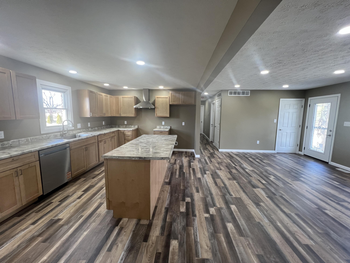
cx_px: 175
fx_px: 131
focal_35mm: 13
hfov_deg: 106.2
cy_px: 132
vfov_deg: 89.9
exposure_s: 1/120
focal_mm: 1.57
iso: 250
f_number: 1.8
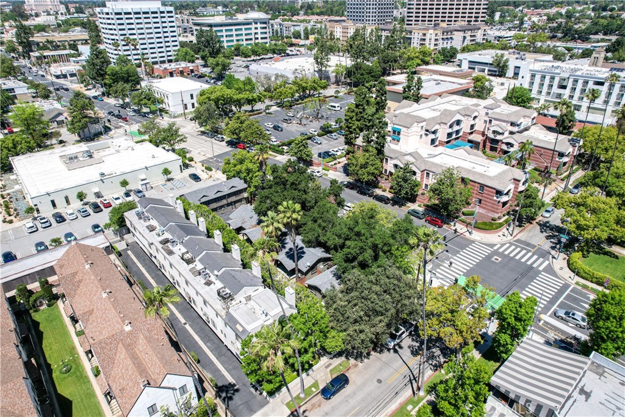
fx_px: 382
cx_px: 312
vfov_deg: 57.2
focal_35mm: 22
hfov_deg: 78.6
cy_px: 208
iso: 100
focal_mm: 8.38
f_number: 2.8
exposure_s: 1/2000
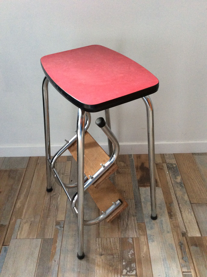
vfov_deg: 56.9
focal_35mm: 32
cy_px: 138
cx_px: 104
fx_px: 256
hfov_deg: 44.1
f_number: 2.4
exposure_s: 1/25
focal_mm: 3.3
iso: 250
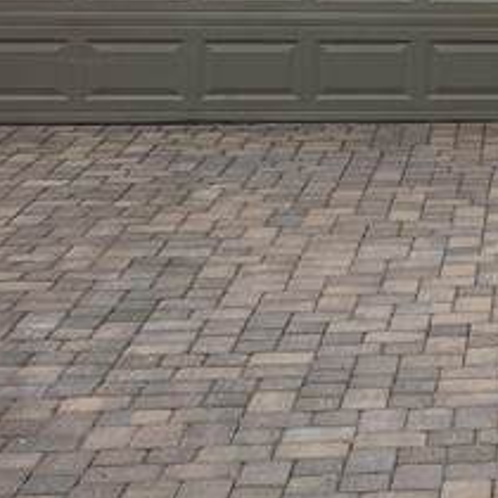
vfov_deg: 13.7
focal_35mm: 124
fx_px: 2018
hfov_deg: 13.2
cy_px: -66
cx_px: 775
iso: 40
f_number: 1.7
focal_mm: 6.3
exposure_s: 1/719
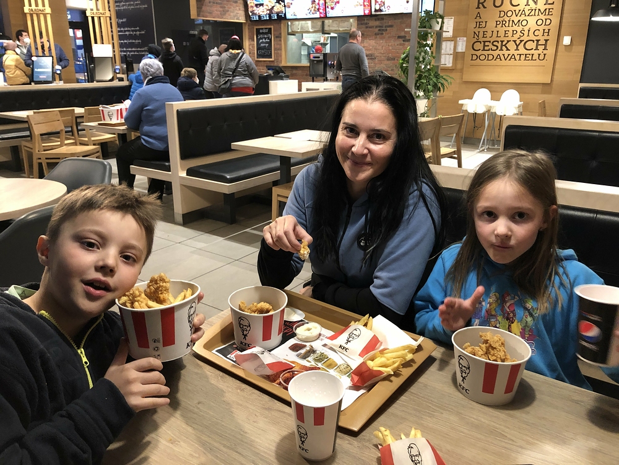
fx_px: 501
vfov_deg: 49.7
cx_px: 310
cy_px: 232
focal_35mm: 28
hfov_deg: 63.4
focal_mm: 3.99
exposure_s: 1/14
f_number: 1.8
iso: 100
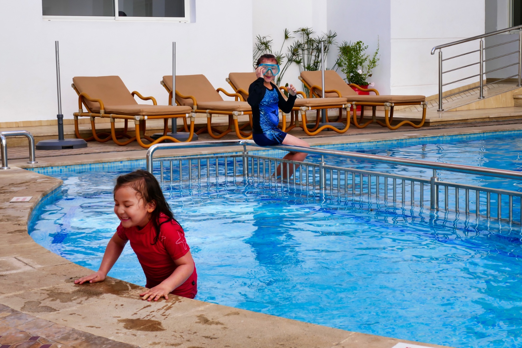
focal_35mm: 62
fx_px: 899
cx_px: 261
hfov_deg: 32.4
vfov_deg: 21.9
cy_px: 174
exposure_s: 1/200
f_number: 6.3
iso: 125
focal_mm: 22.6
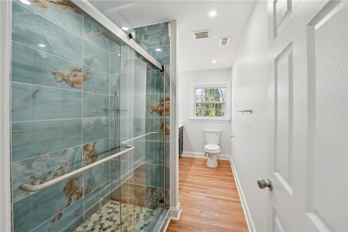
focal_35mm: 14
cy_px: 116
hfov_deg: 104.3
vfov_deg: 81.1
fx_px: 135
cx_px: 174
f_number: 8
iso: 320
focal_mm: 14
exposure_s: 1/20
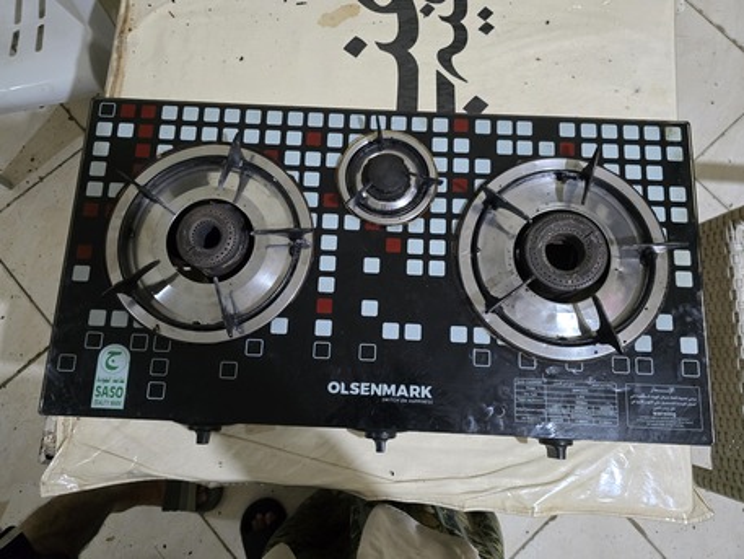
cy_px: 280
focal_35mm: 23
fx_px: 494
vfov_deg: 58.9
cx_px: 372
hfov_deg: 73.9
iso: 1250
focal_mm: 6.3
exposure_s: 1/60
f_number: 1.7
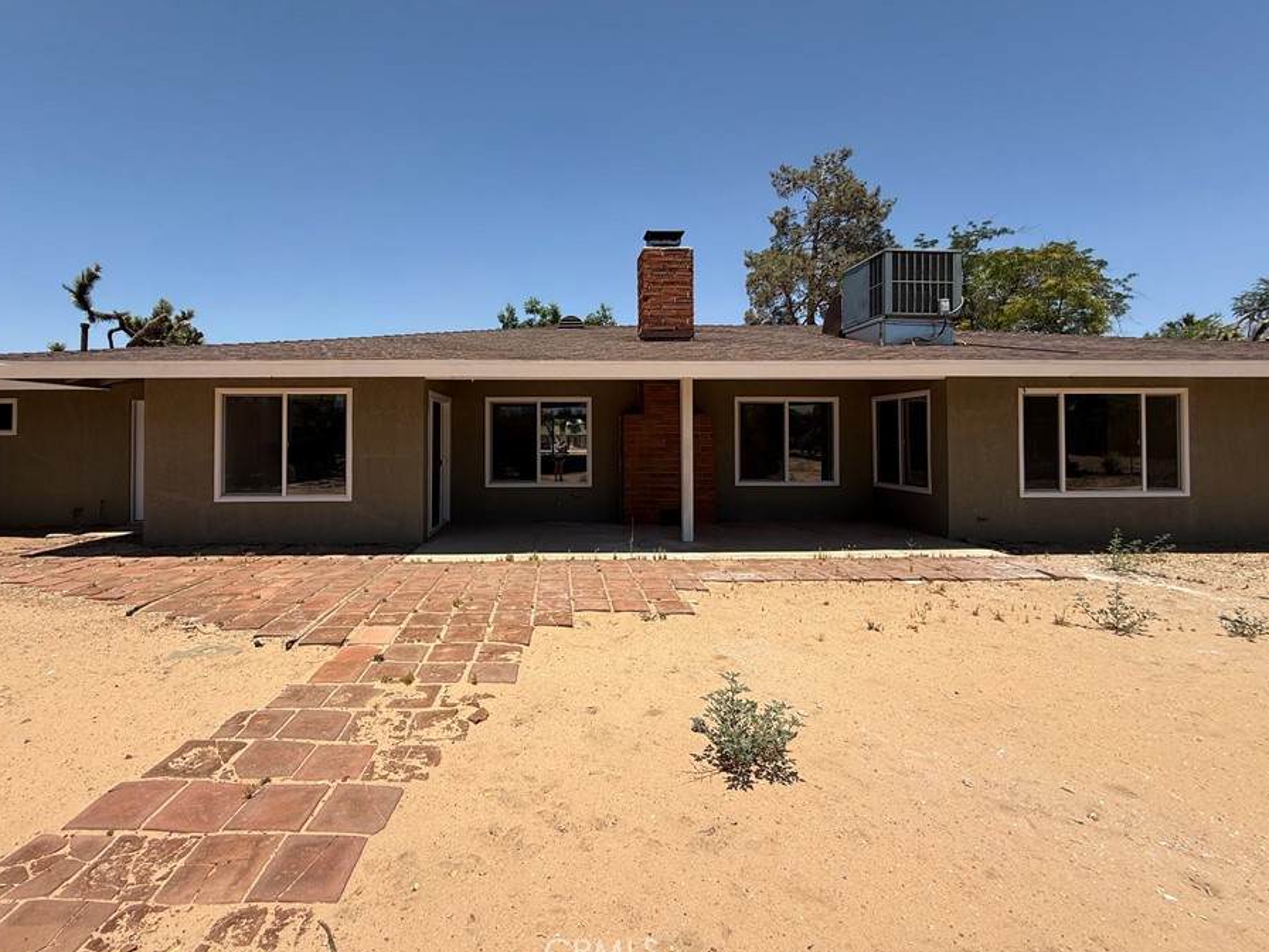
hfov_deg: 94.2
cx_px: 576
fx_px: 587
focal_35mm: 16
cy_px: 428
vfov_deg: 77.9
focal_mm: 2.22
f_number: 2.2
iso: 20
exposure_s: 1/1017
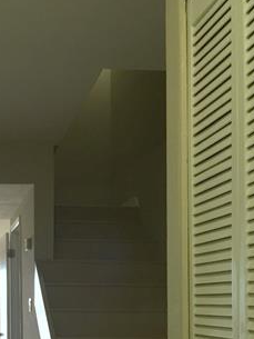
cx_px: 29
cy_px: 310
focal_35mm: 57
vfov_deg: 32.0
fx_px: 557
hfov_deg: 25.0
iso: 32
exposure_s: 1/30
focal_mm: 4.15
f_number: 2.2
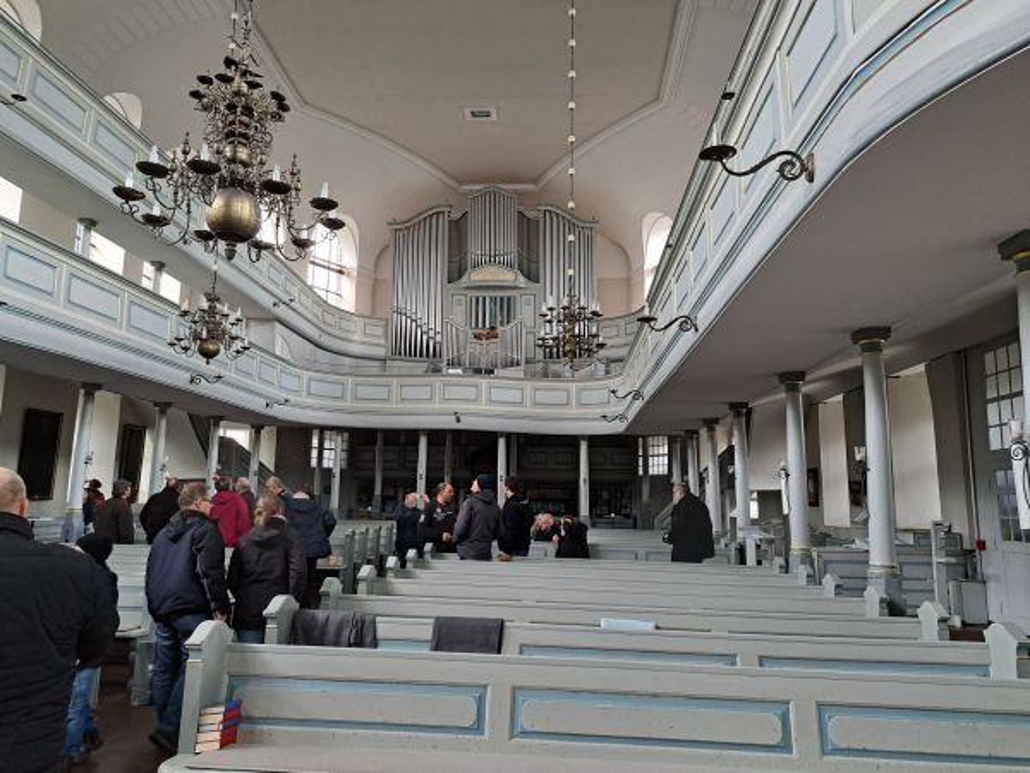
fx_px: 714
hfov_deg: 71.6
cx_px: 515
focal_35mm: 24
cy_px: 386
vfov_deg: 56.8
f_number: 1.8
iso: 320
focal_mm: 5.23
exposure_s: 1/50
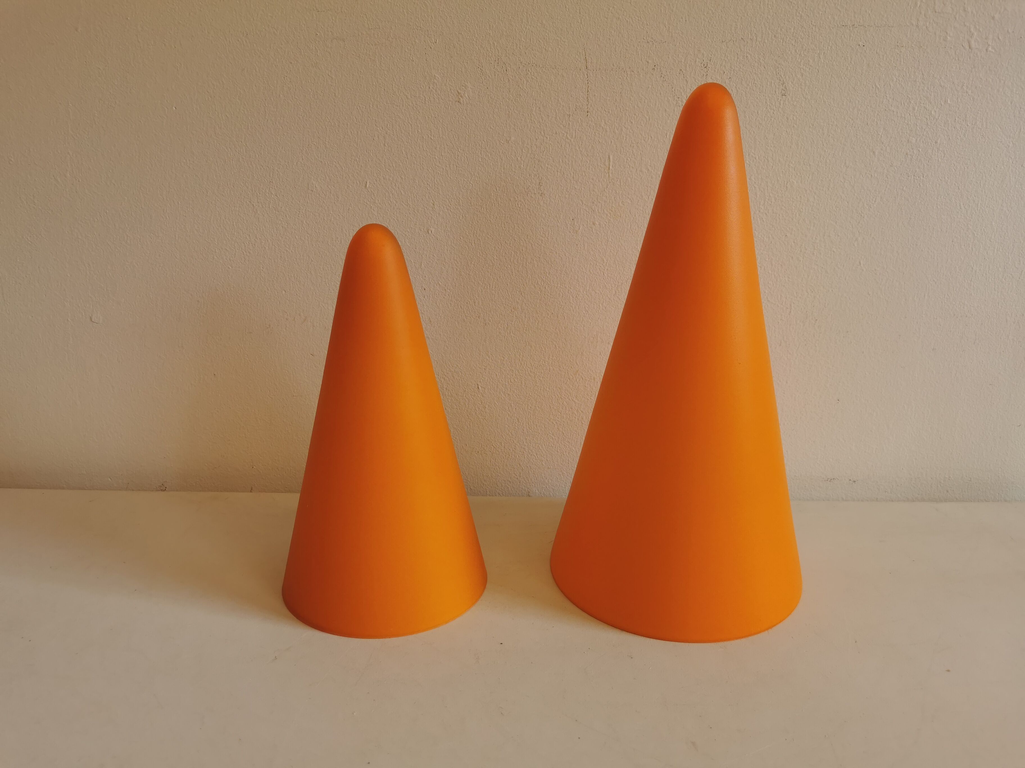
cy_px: 384
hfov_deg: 65.3
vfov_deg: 51.4
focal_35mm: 27
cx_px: 512
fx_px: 799
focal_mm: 5.56
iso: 50
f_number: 1.6
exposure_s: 1/413
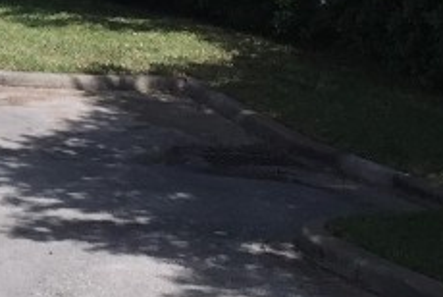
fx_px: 1651
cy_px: -176
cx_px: -208
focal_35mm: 134
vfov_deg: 9.9
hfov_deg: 14.3
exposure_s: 1/3597
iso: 40
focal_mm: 4.15
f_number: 2.2
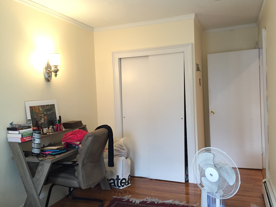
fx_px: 239
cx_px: 142
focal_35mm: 30
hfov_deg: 60.0
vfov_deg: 46.8
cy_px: 102
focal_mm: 4.15
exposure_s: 1/30
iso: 200
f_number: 2.2
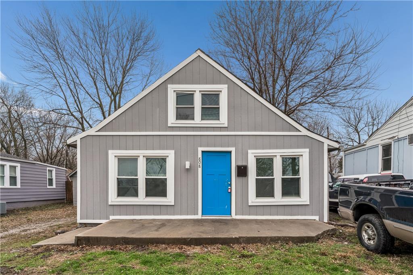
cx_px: 206
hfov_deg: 85.7
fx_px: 222
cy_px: 138
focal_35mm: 19
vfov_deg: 63.4
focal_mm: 19.4
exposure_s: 1/10
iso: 100
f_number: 22
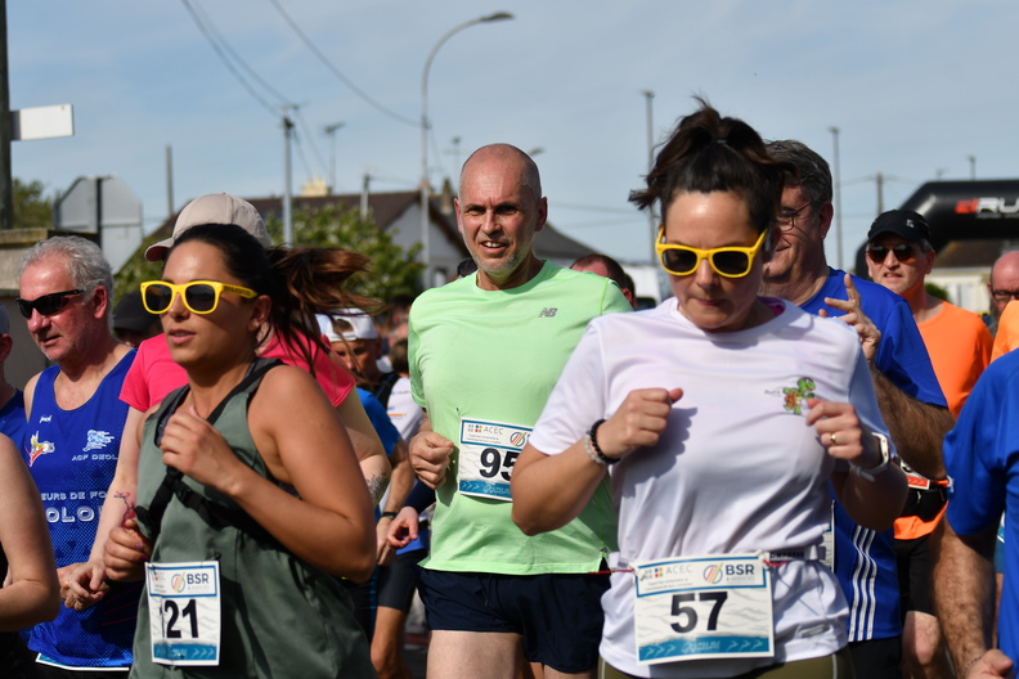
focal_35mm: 105
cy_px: 340
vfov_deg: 13.0
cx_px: 510
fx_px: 2972
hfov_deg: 19.5
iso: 100
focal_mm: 70
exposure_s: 1/1250
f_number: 4.5
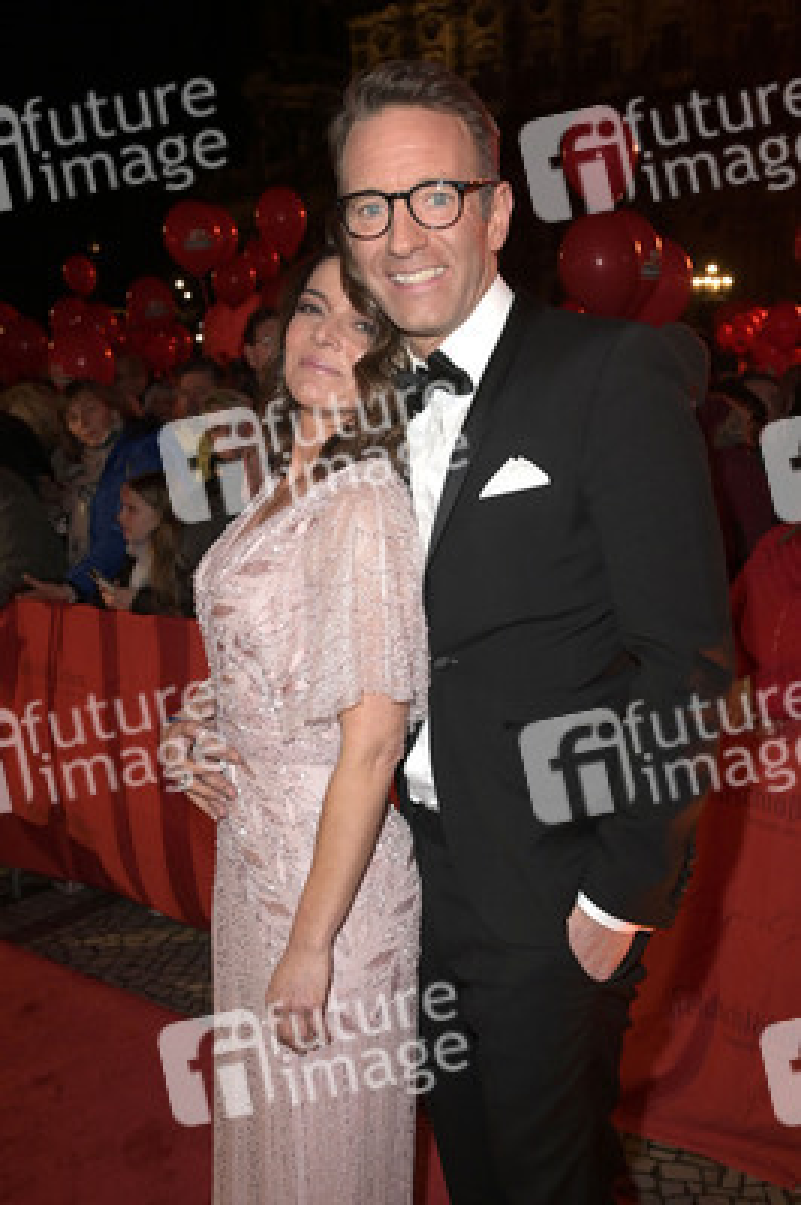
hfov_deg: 42.3
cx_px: 400
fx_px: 1036
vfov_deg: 60.3
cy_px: 602
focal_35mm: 31
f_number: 4.5
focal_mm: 31
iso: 800
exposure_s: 1/100
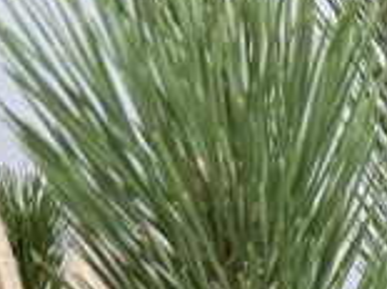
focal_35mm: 149
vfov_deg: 8.3
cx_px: 926
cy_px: 879
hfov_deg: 11.1
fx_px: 1665
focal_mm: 6.76
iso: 320
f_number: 1.78
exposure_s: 1/60
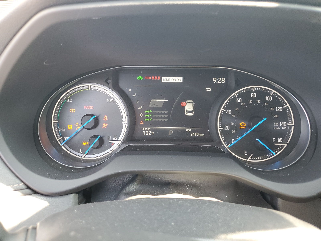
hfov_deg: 67.3
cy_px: 120
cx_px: 160
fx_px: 241
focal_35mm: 26
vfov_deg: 53.1
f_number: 1.5
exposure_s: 1/60.2
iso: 99
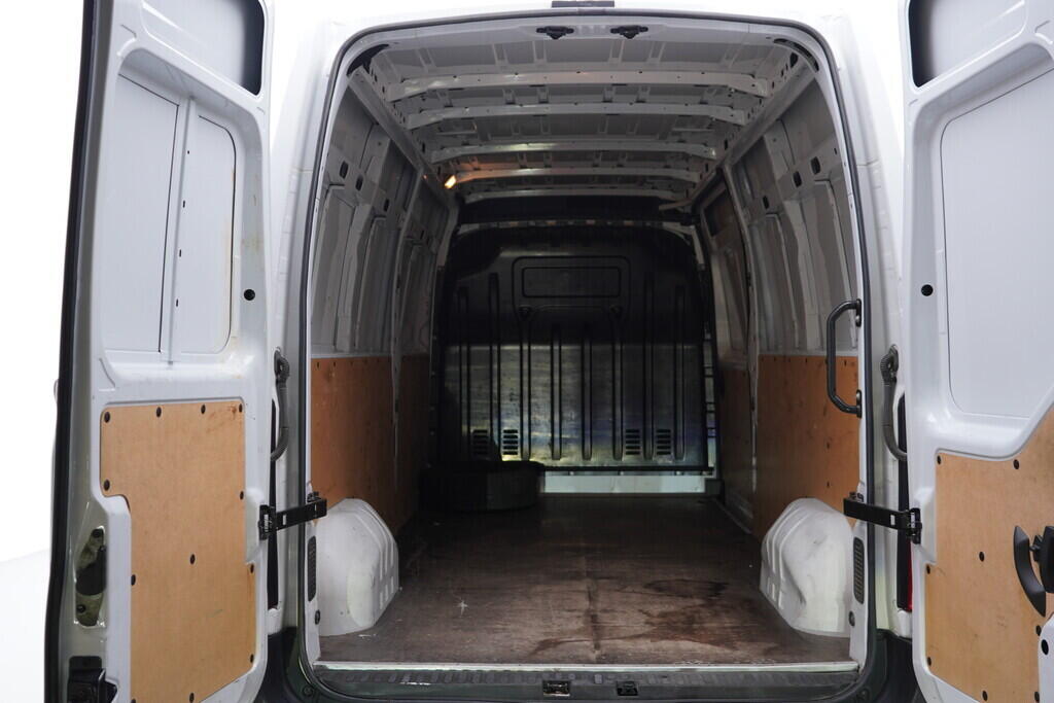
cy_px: 352
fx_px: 1054
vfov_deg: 36.9
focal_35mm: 36
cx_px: 527
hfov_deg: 53.1
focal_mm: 24
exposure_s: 1/40
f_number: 2.8
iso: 160
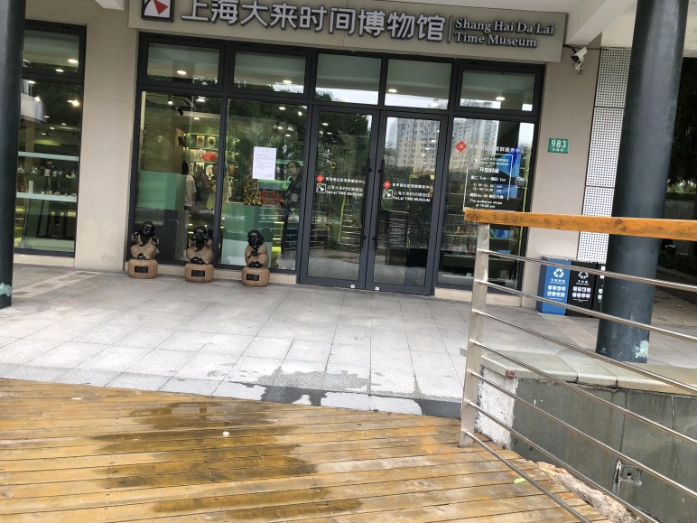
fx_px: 584
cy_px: 256
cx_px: 342
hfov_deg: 61.7
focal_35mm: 29
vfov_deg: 48.2
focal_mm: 4
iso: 40
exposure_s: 1/120
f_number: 1.8
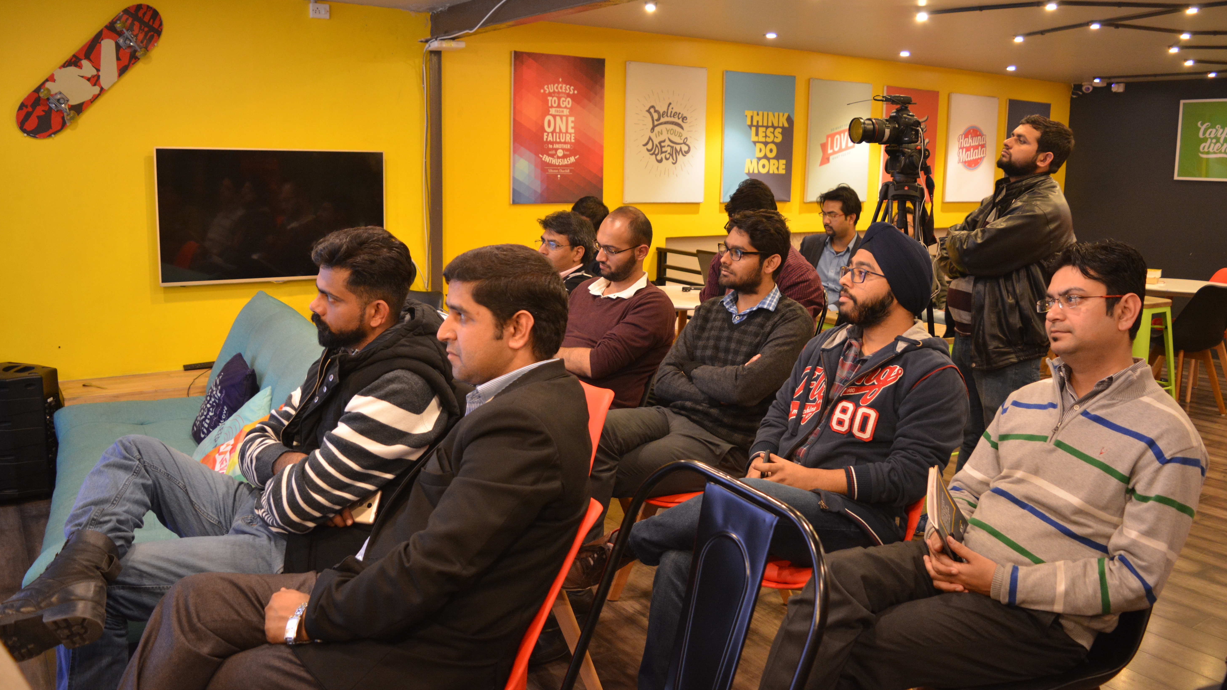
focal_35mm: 29
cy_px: 320
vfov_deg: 40.2
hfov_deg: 66.1
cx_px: 620
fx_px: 944
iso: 1000
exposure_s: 1/20
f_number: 3.5
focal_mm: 18
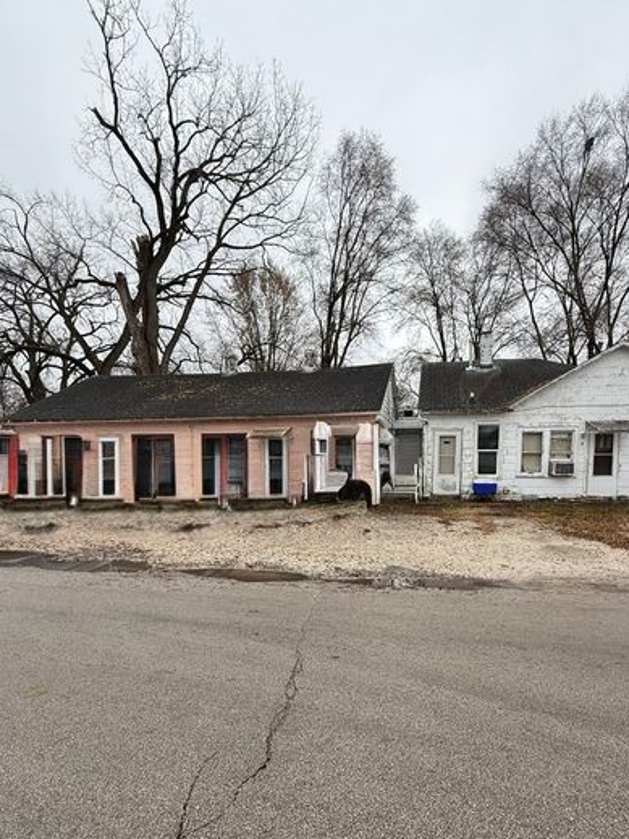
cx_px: 341
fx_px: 436
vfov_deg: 86.8
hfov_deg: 71.4
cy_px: 499
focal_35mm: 18
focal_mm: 2.22
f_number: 2.2
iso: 50
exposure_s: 1/374
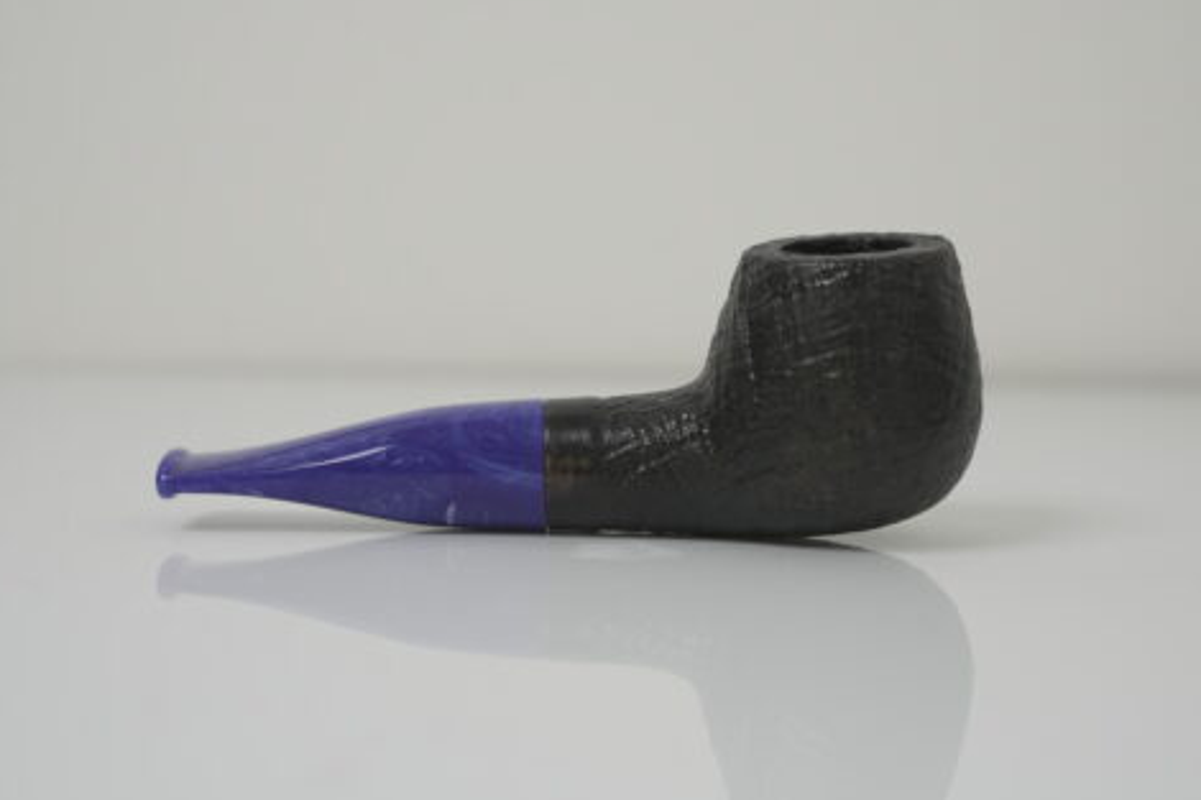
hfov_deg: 33.4
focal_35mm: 60
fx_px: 2001
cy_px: 429
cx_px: 662
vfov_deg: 22.6
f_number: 5.6
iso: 500
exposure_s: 1/125
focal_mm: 47
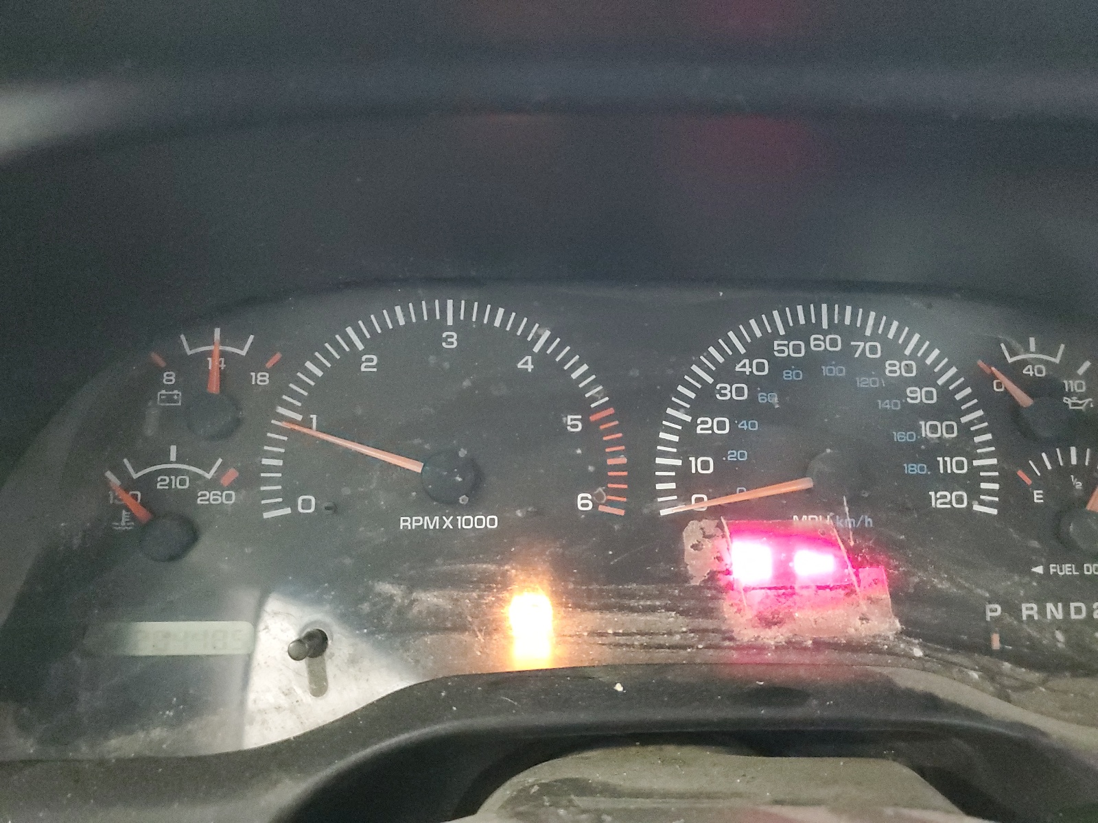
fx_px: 825
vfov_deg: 53.1
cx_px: 549
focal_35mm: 26
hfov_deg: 67.3
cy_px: 412
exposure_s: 1/9
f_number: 1.5
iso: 1029
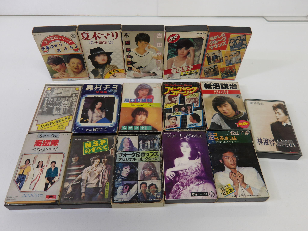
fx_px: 240
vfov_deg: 51.4
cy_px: 116
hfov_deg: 65.3
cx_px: 154
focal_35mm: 27
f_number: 3
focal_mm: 4.9
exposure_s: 1/60
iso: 111
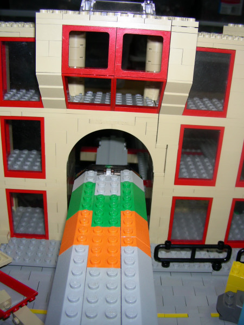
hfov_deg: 37.7
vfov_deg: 49.0
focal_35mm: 38
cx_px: 122
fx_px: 357
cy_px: 162
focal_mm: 6.3
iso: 50
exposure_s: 1/60.1
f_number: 3.5
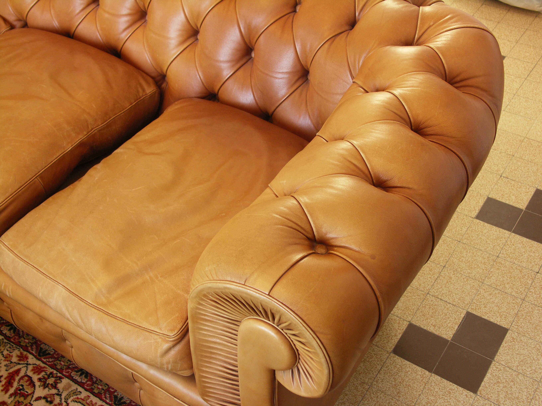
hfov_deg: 42.9
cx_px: 271
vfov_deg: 32.9
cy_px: 203
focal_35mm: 44
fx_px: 689
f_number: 3.2
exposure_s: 1/5
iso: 200
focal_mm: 11.4
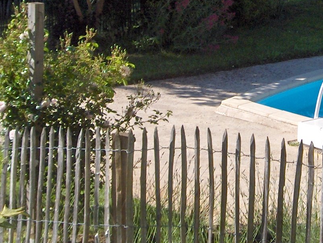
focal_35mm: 125
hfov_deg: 15.7
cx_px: 245
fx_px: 1168
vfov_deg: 11.8
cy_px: 15
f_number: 4.8
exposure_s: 1/433
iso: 100
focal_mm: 8
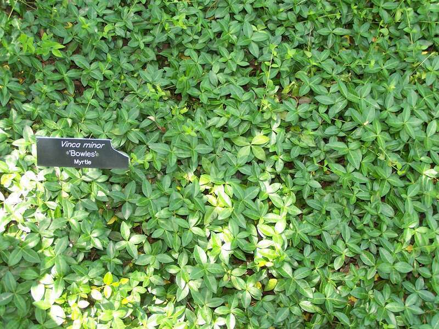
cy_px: 164
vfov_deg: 24.8
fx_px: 748
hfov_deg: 32.7
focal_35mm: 59
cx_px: 220
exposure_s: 1/125
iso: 140
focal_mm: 9.8
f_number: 3.1
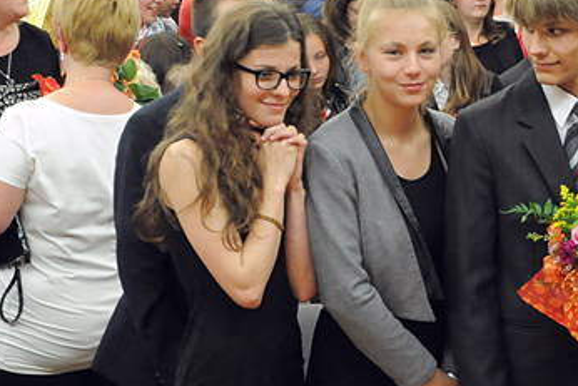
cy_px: 367
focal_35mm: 140
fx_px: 2249
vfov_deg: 9.8
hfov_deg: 14.5
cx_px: 516
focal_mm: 38
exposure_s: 1/80
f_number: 5
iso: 2500
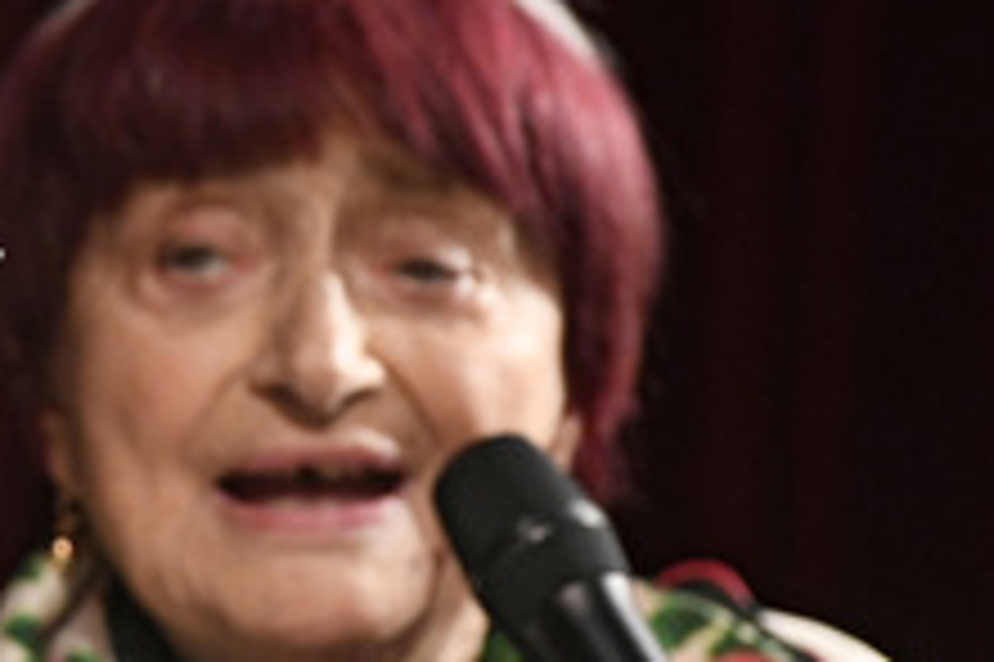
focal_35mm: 408
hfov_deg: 5.1
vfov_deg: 3.4
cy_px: 419
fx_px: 11257
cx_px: 191
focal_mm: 200
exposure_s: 1/250
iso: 3200
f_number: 5
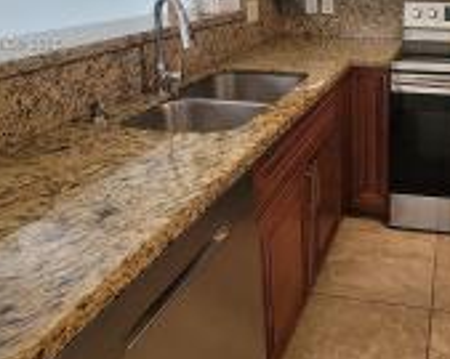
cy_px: 45
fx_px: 399
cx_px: 381
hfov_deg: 53.5
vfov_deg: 44.7
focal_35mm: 30
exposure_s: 1/60
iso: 250
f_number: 2.2
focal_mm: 2.2
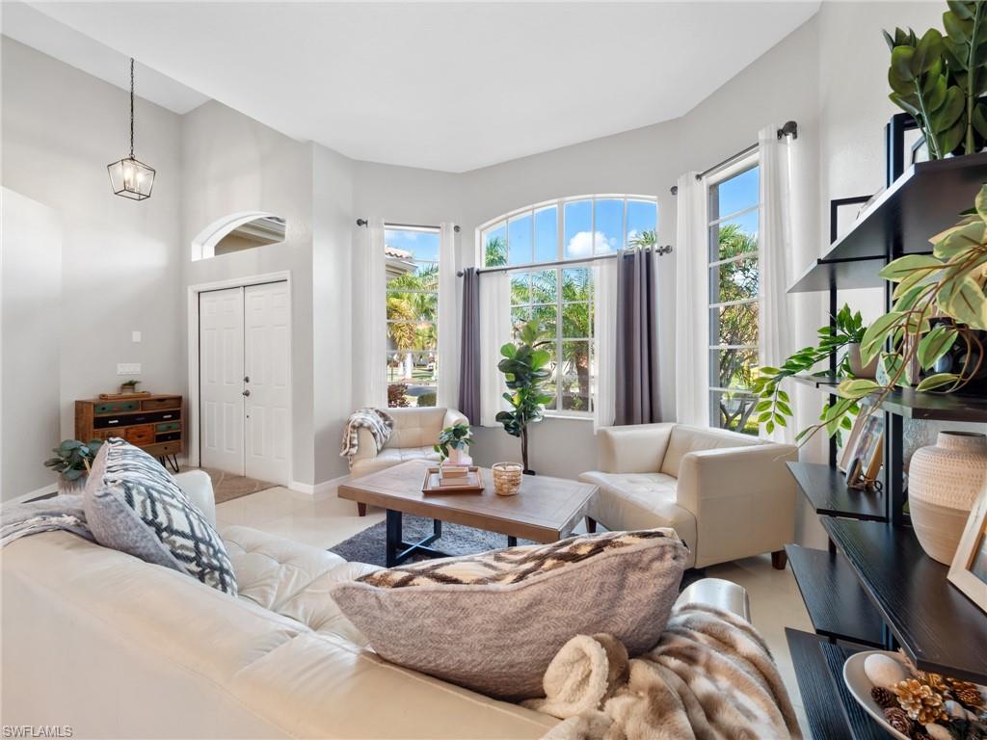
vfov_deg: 85.7
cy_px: 370
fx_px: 399
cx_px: 494
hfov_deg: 102.1
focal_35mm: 14
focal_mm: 7
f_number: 7.1
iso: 200
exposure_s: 1/8
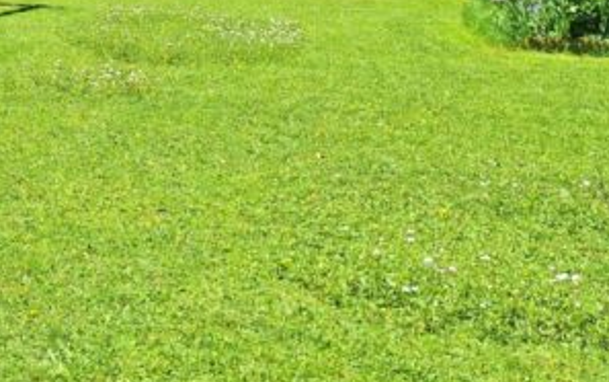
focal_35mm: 63
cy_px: -160
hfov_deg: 29.2
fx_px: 1046
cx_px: -68
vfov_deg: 18.7
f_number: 1.8
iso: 40
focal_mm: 5.54
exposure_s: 1/1855
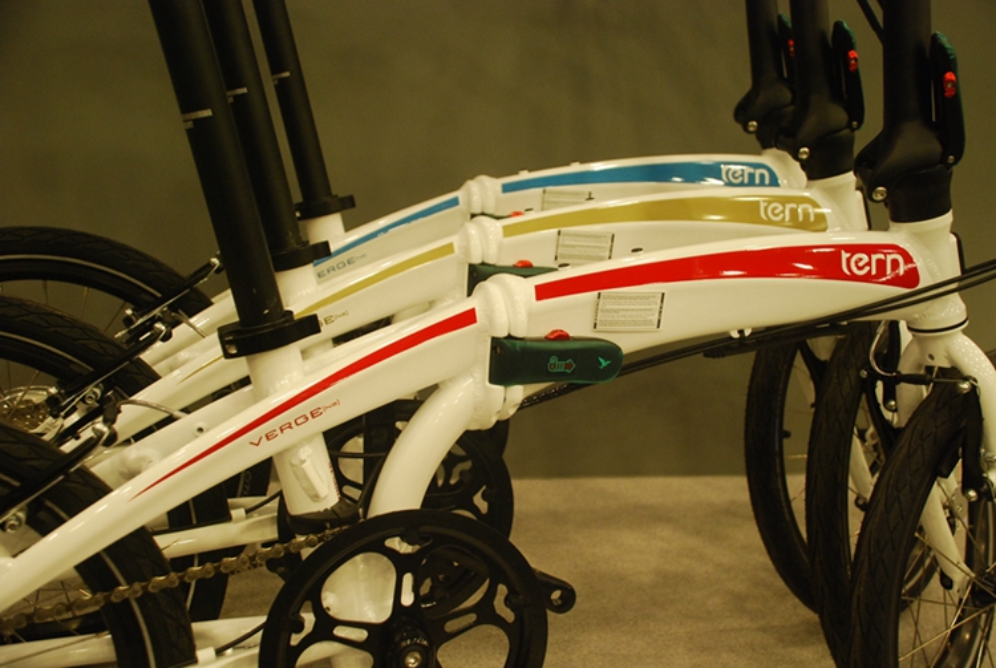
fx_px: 1164
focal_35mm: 42
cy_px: 334
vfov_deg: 32.0
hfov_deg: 46.3
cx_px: 498
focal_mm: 28
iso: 800
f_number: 4
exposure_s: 1/40
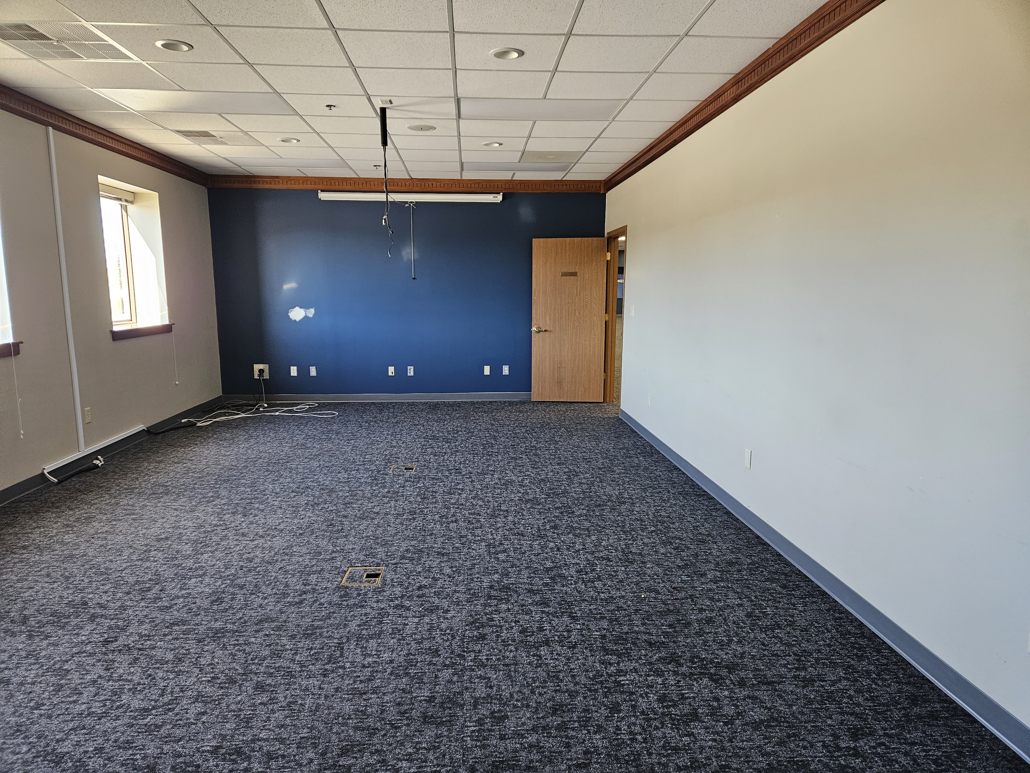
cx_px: 515
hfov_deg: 73.9
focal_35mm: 23
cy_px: 386
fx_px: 684
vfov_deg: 58.9
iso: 400
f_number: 1.8
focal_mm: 5.4
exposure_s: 1/240
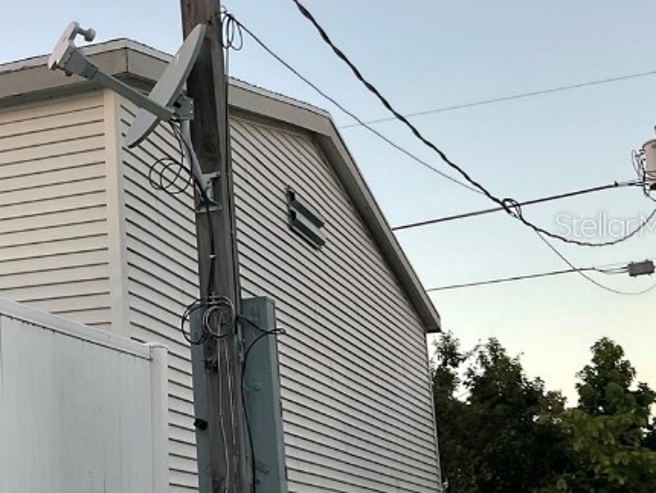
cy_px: 224
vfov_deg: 21.3
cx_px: -82
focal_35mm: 69
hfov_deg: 25.8
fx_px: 1308
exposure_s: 1/120
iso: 25
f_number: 1.8
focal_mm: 3
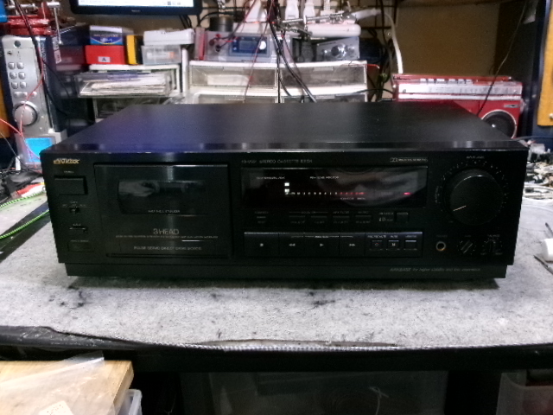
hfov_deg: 51.4
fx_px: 575
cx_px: 276
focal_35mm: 36
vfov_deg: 39.7
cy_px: 208
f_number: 4.5
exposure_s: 1/34
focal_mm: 6.4
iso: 800
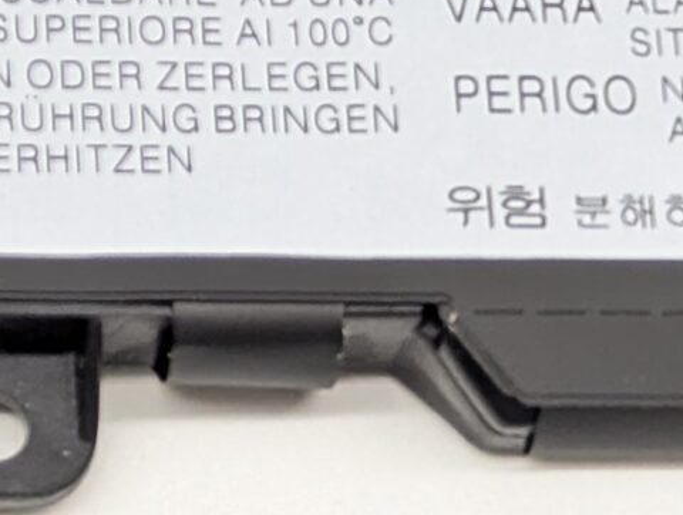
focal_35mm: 256
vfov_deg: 5.7
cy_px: -435
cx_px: -444
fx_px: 5061
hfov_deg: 7.5
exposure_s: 1/92.9
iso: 87
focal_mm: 6.81
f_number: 1.85
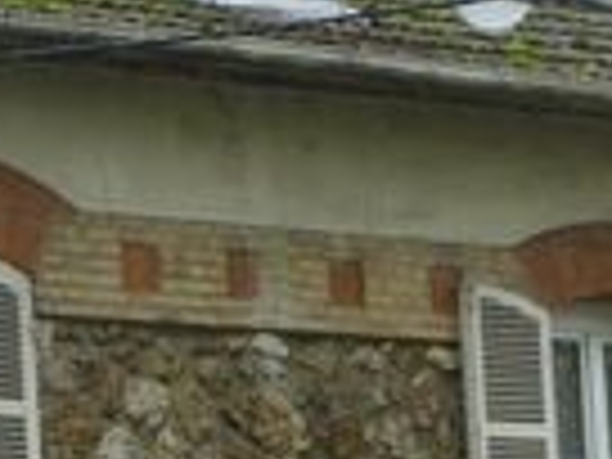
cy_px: 734
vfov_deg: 4.7
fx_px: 5551
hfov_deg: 6.3
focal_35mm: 314
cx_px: 558
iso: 250
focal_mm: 12.76
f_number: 5.9
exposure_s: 1/60
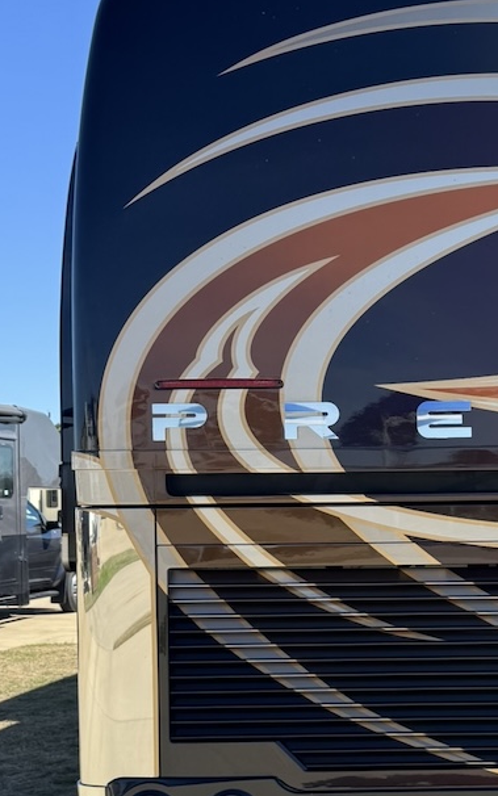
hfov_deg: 21.6
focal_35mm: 56
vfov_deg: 35.9
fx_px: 1215
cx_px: 581
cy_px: 523
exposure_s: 1/2331
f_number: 1.78
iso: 80
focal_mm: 6.76
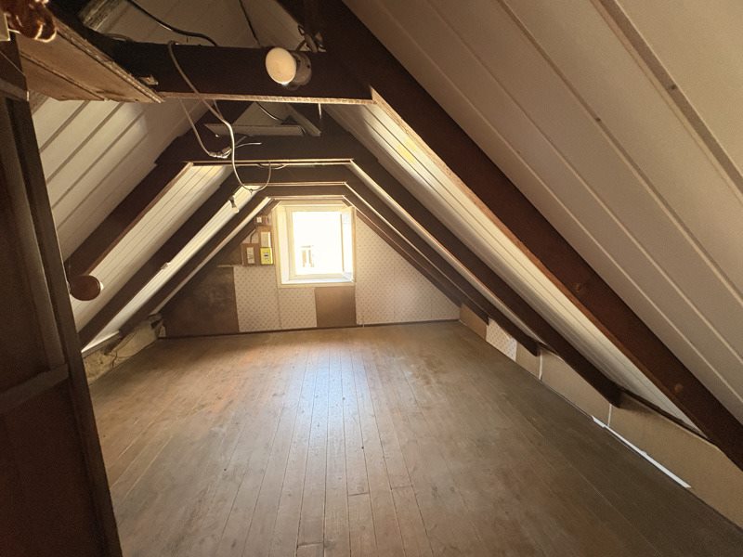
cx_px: 372
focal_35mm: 14
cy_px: 278
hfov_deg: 102.1
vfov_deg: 85.7
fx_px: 300
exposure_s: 1/60
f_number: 2.2
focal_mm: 2.22
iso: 400
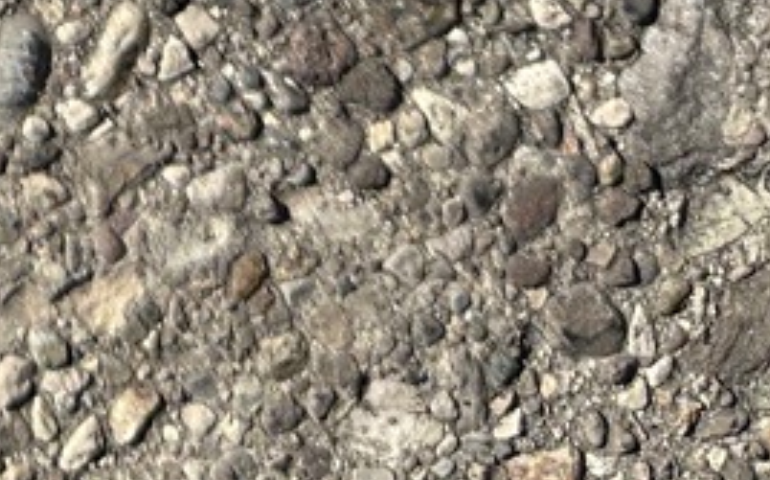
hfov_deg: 16.3
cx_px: -468
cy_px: -762
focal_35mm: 114
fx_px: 2390
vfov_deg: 9.8
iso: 80
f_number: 1.78
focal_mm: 6.86
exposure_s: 1/4348
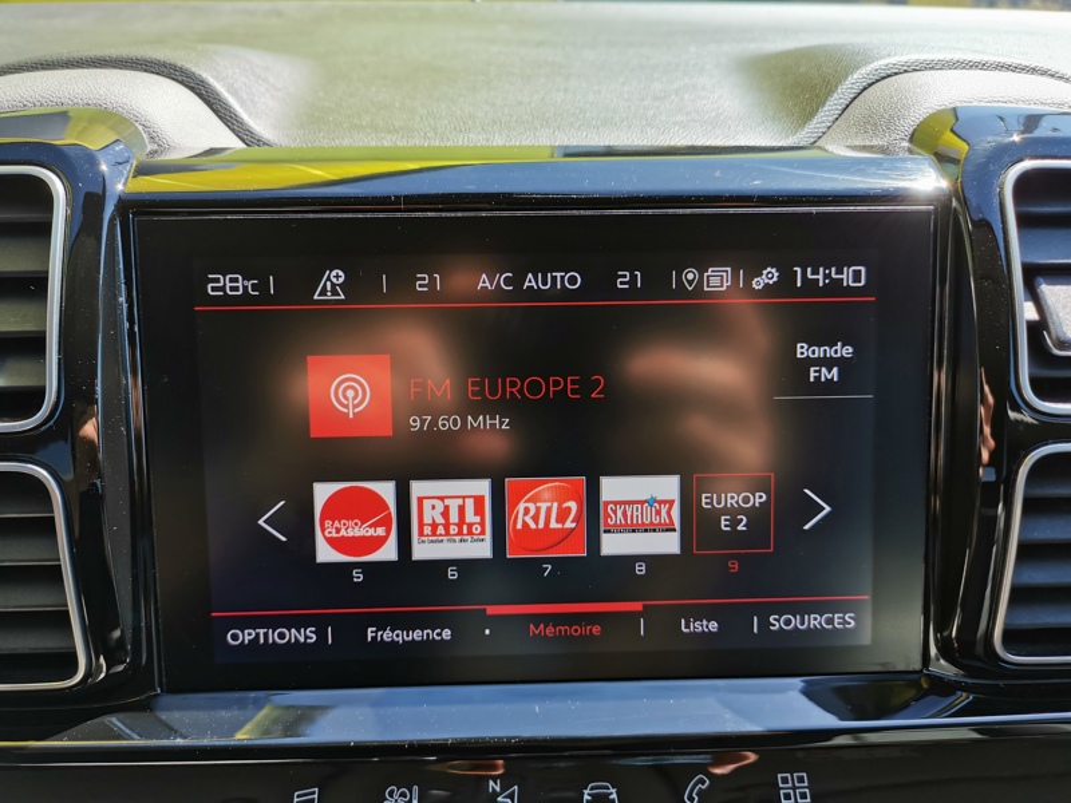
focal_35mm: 27
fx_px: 835
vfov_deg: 51.4
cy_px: 402
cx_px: 536
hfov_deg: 65.3
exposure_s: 1/527
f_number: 1.8
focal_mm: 5.58
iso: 50
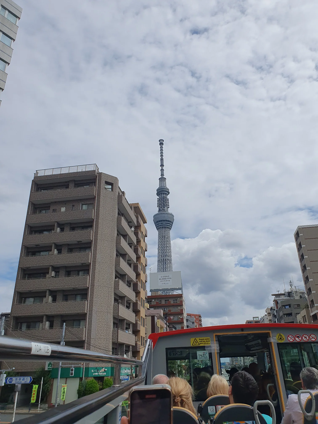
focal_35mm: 26
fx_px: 318
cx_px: 159
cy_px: 212
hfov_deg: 53.1
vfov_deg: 67.3
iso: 50
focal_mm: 4.32
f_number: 2.4
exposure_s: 1/4752
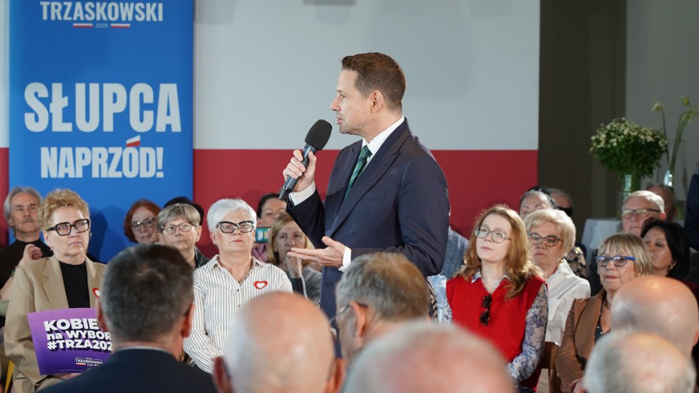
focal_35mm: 127
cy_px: 225
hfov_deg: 16.9
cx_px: 336
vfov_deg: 9.5
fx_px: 2354
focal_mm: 105
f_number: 5.6
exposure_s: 1/100
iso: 1000
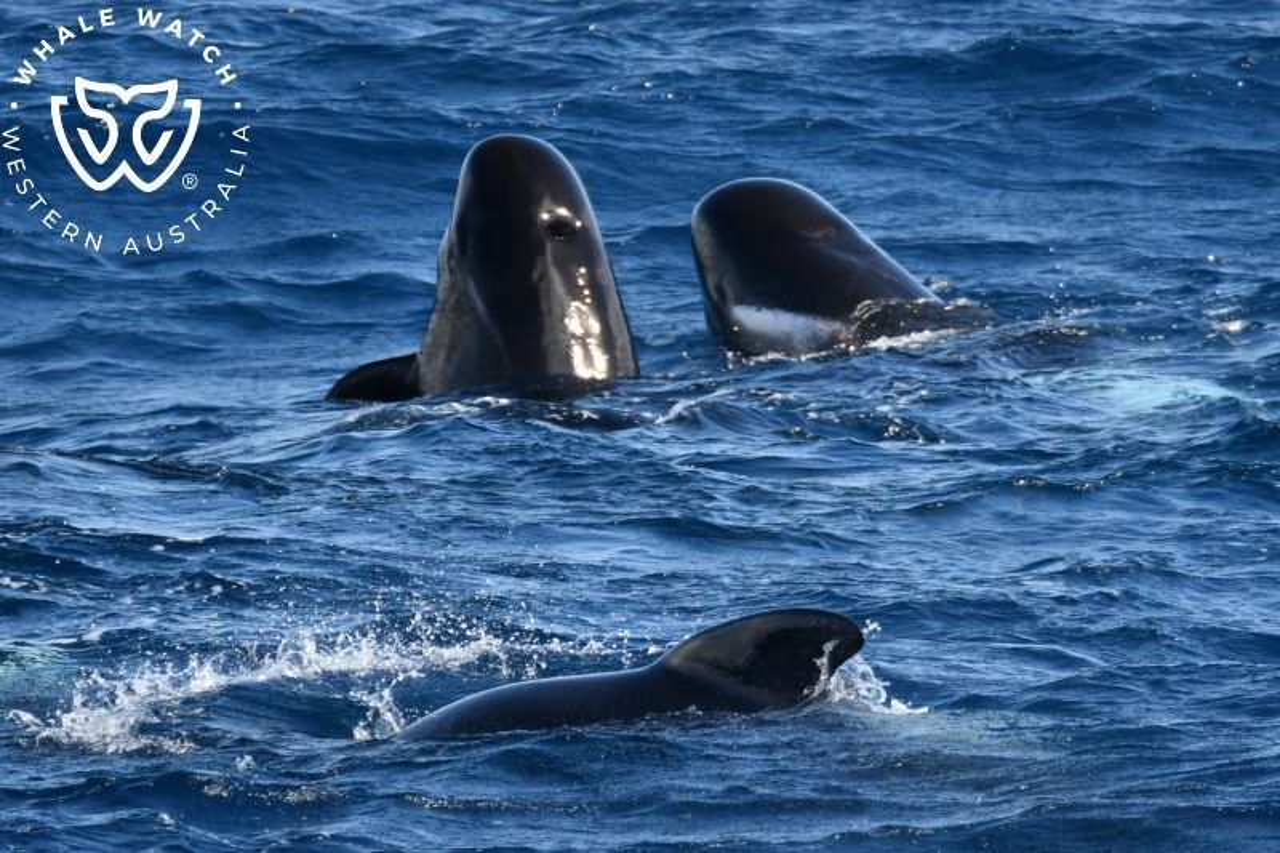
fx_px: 17595
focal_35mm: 495
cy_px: 426
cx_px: 640
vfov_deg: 2.8
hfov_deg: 4.2
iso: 400
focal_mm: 330
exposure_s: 1/1250
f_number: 6
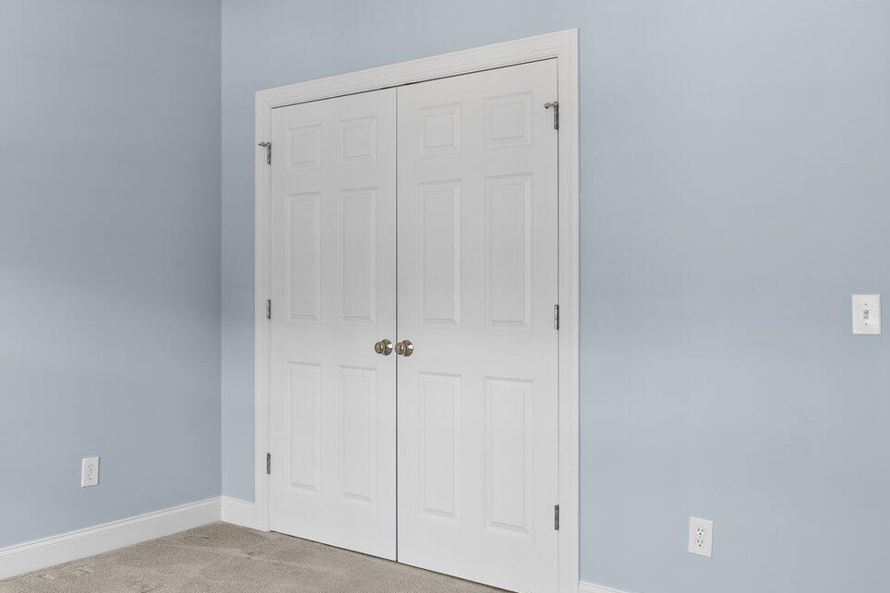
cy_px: 253
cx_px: 399
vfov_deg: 38.8
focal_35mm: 34
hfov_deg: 55.7
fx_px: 840
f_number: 4
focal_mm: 16
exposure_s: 1/6
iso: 200
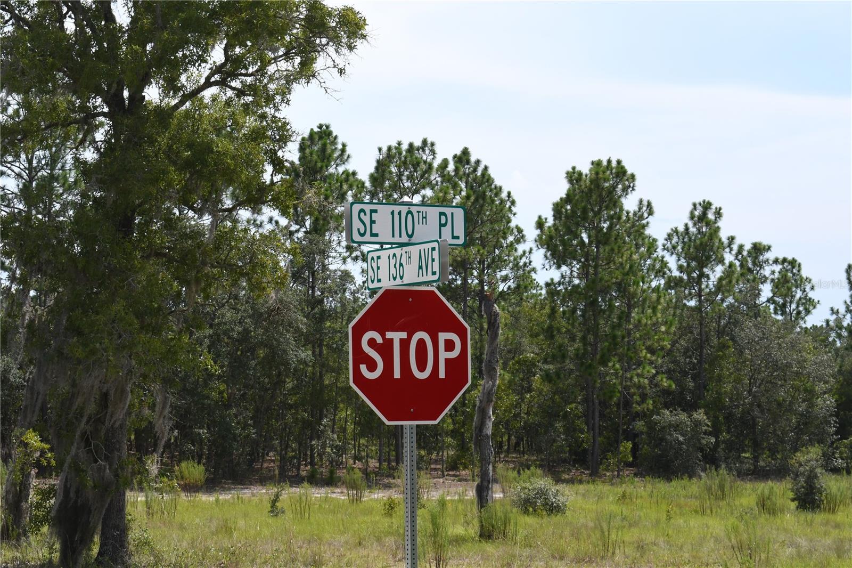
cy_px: 284
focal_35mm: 78
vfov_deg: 17.5
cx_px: 426
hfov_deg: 26.0
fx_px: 1846
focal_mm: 52
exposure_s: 1/640
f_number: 13
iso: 500
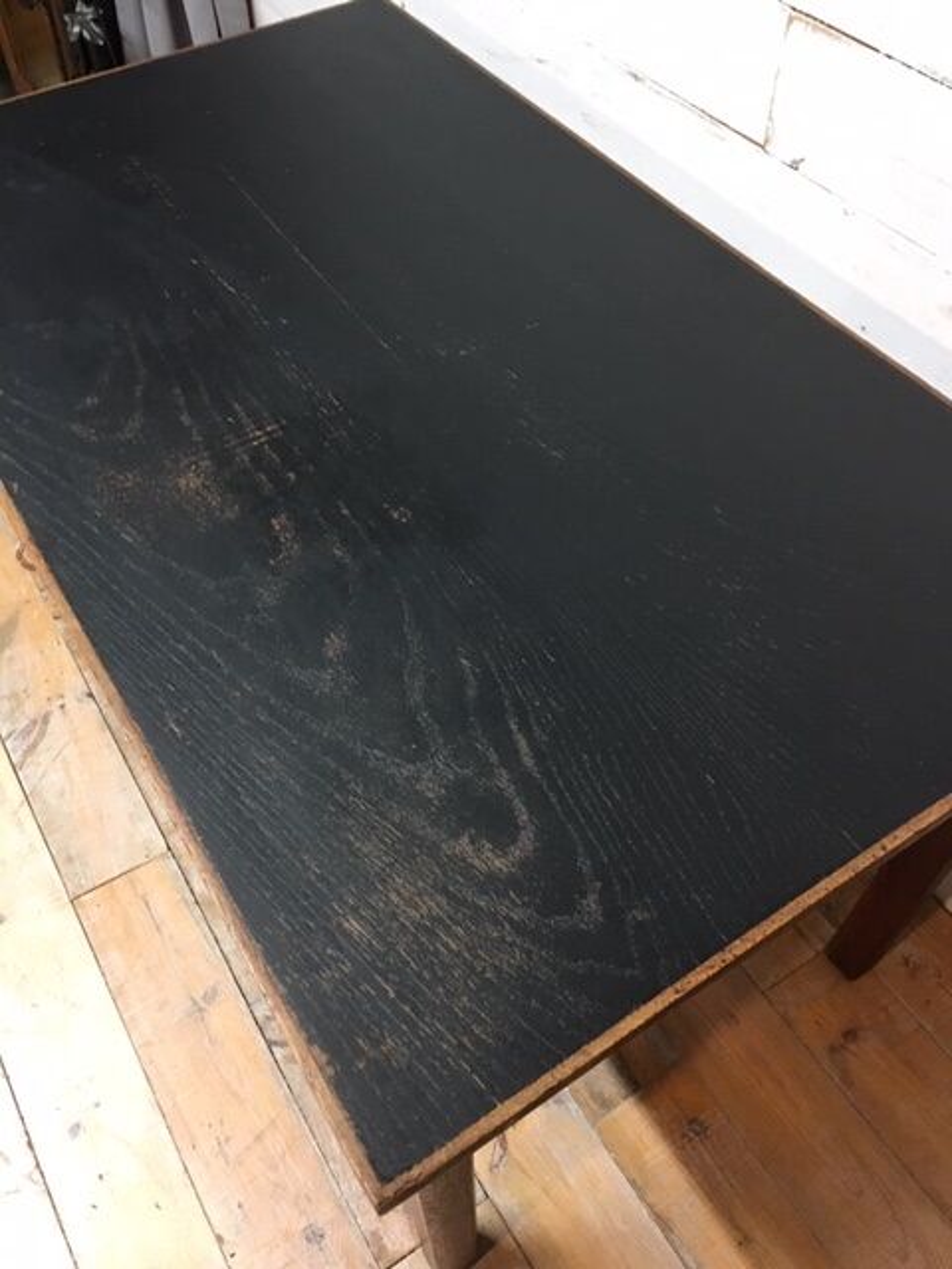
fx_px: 1063
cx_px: 476
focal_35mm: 29
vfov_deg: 61.7
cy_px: 634
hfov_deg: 48.2
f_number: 2.2
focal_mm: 4.15
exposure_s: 1/17
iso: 100
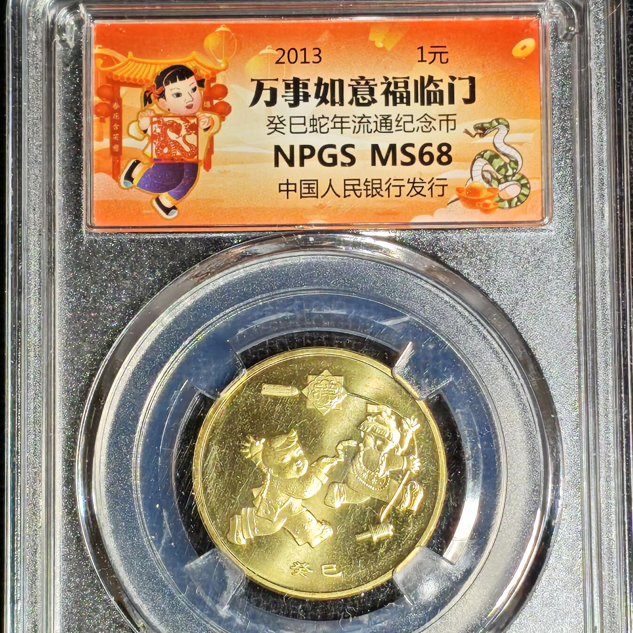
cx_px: 317
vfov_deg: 12.3
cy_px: 376
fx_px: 2938
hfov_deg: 12.3
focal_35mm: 142
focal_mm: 4.94
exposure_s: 1/659
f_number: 1.5
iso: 50
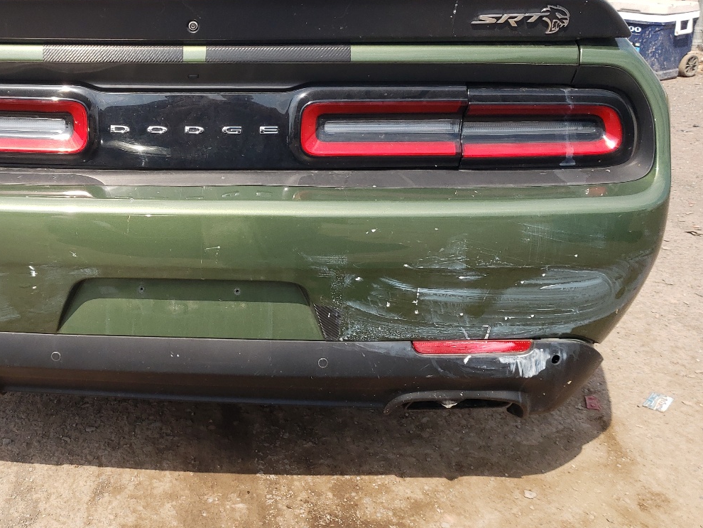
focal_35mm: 42
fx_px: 853
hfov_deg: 43.4
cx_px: 178
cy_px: 193
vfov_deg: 34.2
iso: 50
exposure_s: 1/1667
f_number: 1.5
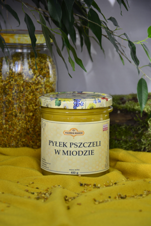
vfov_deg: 13.0
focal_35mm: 158
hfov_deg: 8.7
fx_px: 989
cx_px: 76
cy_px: 113
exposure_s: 1/160
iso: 400
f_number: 5.6
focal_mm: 105
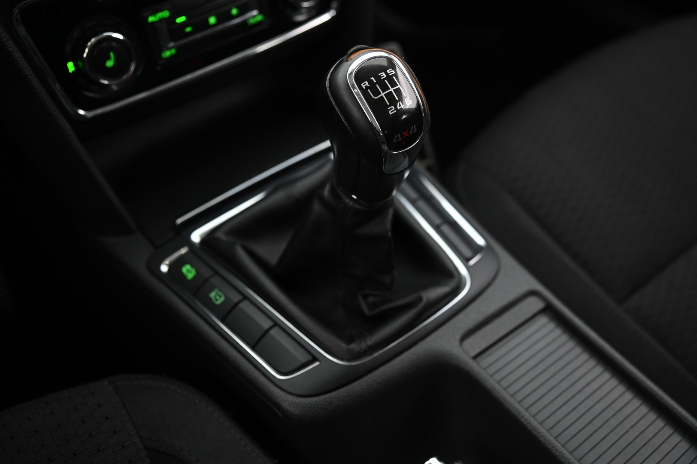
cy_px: 232
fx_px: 774
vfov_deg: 33.3
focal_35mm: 40
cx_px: 348
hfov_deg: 48.5
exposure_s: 1/13
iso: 2000
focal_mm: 40
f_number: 4
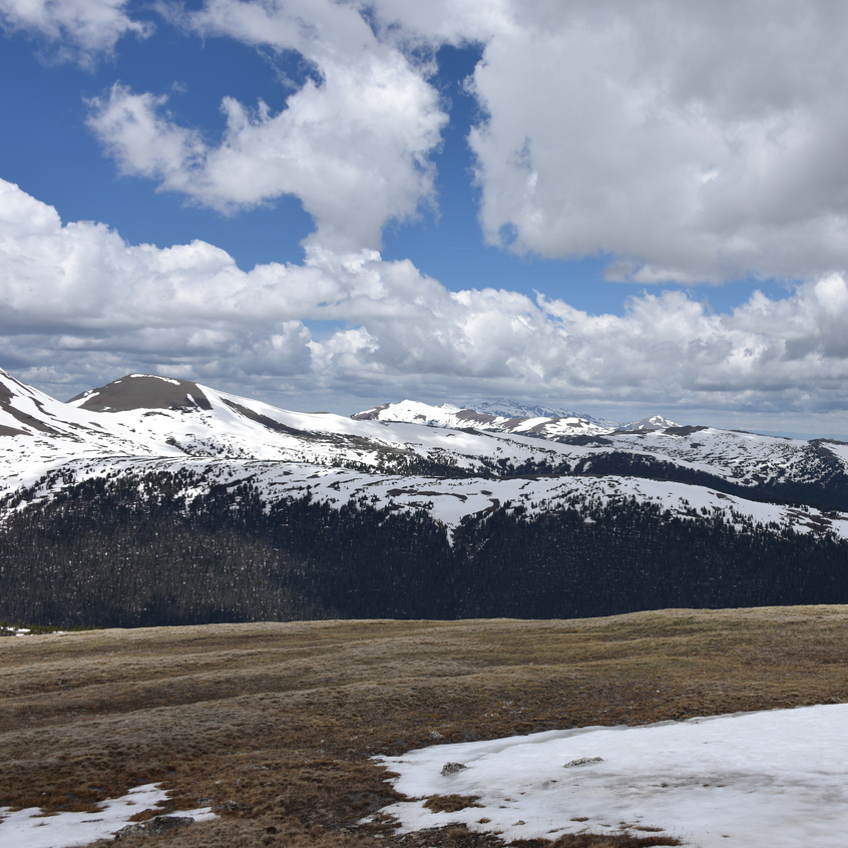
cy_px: 423
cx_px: 595
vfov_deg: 46.0
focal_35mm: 36
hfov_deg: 45.0
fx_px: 998
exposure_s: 1/400
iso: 100
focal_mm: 28
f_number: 10
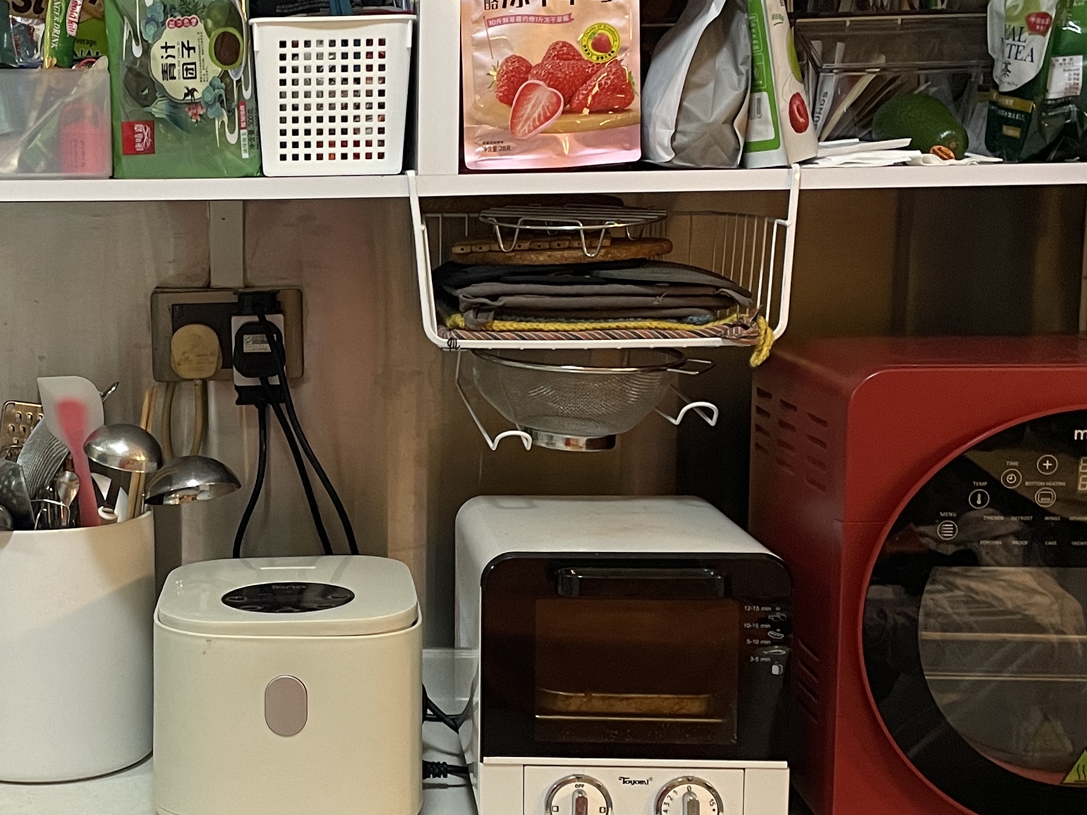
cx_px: 184
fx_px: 1853
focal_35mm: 59
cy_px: 478
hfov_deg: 31.7
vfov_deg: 24.8
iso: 250
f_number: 1.6
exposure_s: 1/50
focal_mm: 4.2
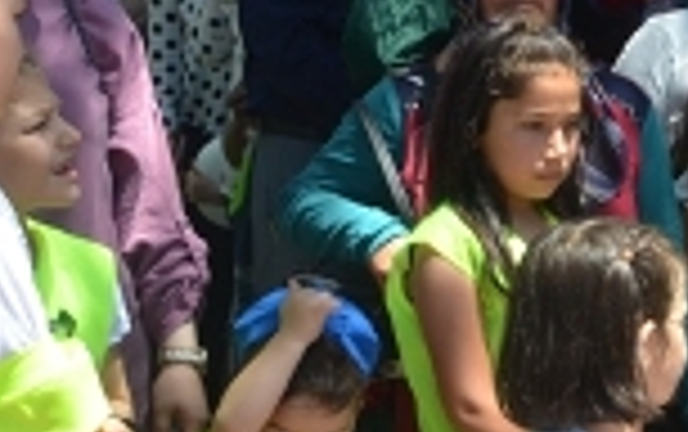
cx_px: 1106
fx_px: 2518
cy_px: 342
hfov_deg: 14.3
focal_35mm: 134
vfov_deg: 9.8
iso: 200
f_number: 8
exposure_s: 1/250
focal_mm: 21
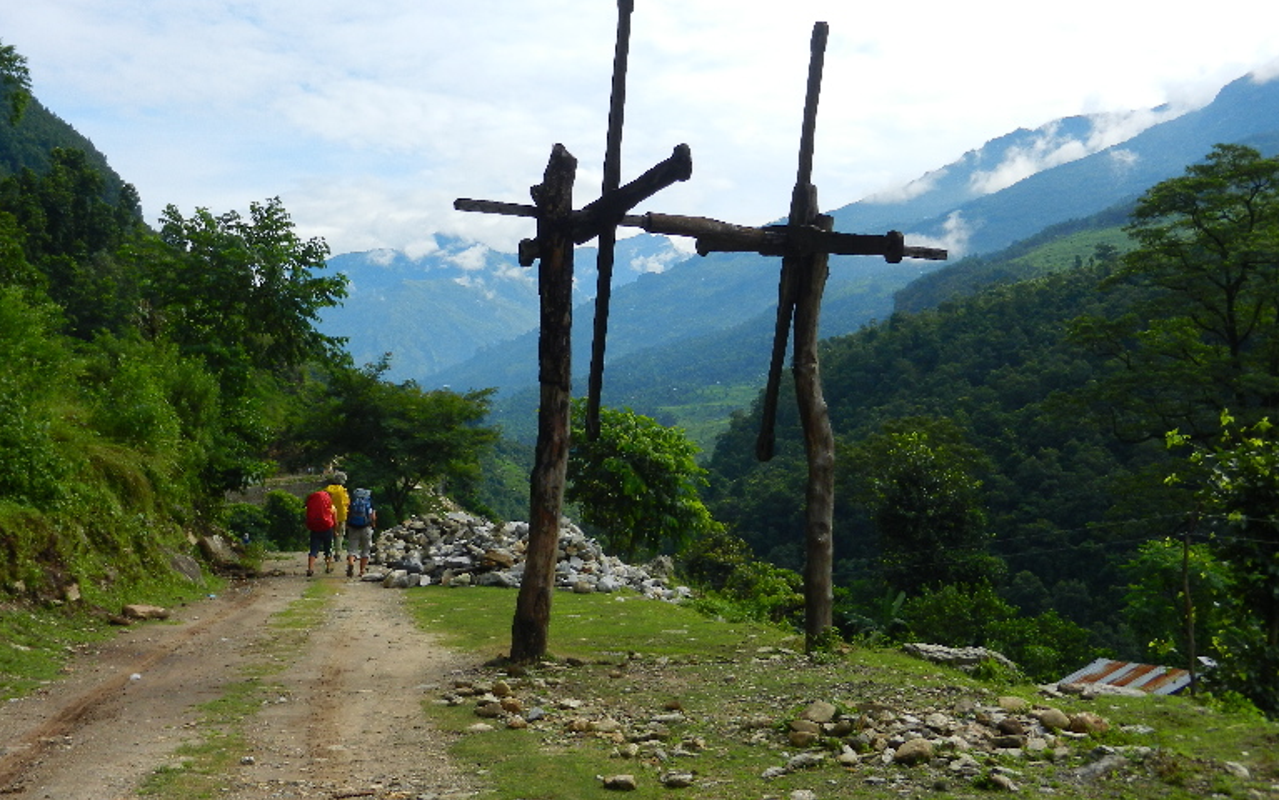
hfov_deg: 47.2
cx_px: 634
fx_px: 1465
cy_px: 323
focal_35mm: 42
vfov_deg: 30.5
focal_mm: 6.9
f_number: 4
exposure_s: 1/1250
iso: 160
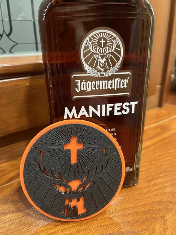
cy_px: 118
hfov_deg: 53.1
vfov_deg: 67.3
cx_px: 88
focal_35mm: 26
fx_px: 176
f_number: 1.6
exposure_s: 1/33
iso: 500
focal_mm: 5.1
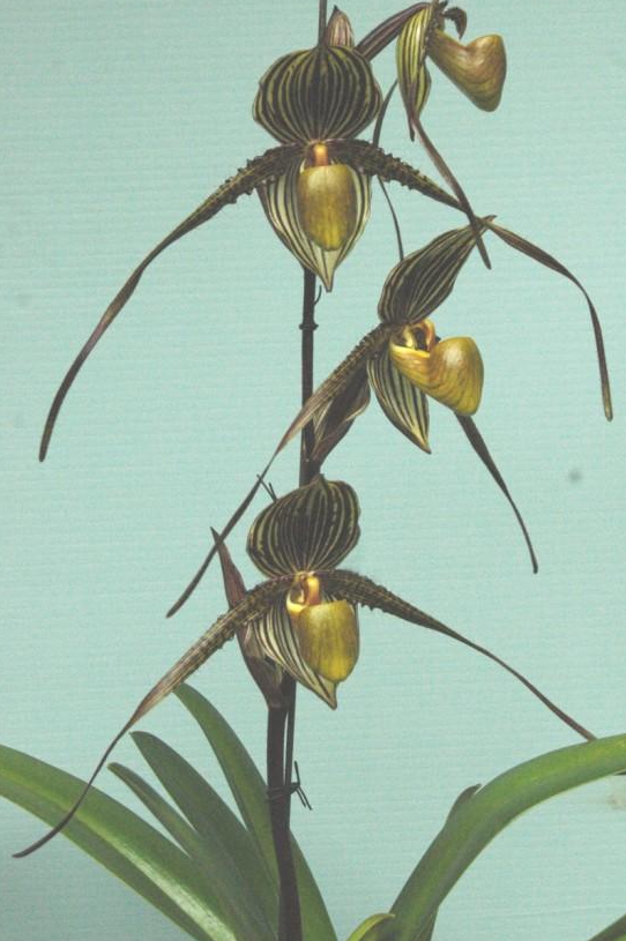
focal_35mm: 104
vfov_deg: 19.7
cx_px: 352
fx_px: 2707
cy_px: 434
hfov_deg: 13.2
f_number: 8
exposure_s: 1/800
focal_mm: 55
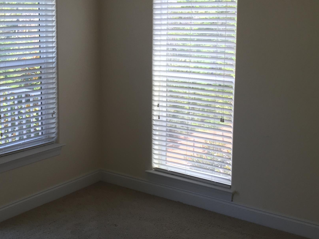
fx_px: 498
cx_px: 75
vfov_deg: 26.9
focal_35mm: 54
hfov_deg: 34.7
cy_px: 83
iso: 40
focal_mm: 4.15
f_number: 2.2
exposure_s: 1/120
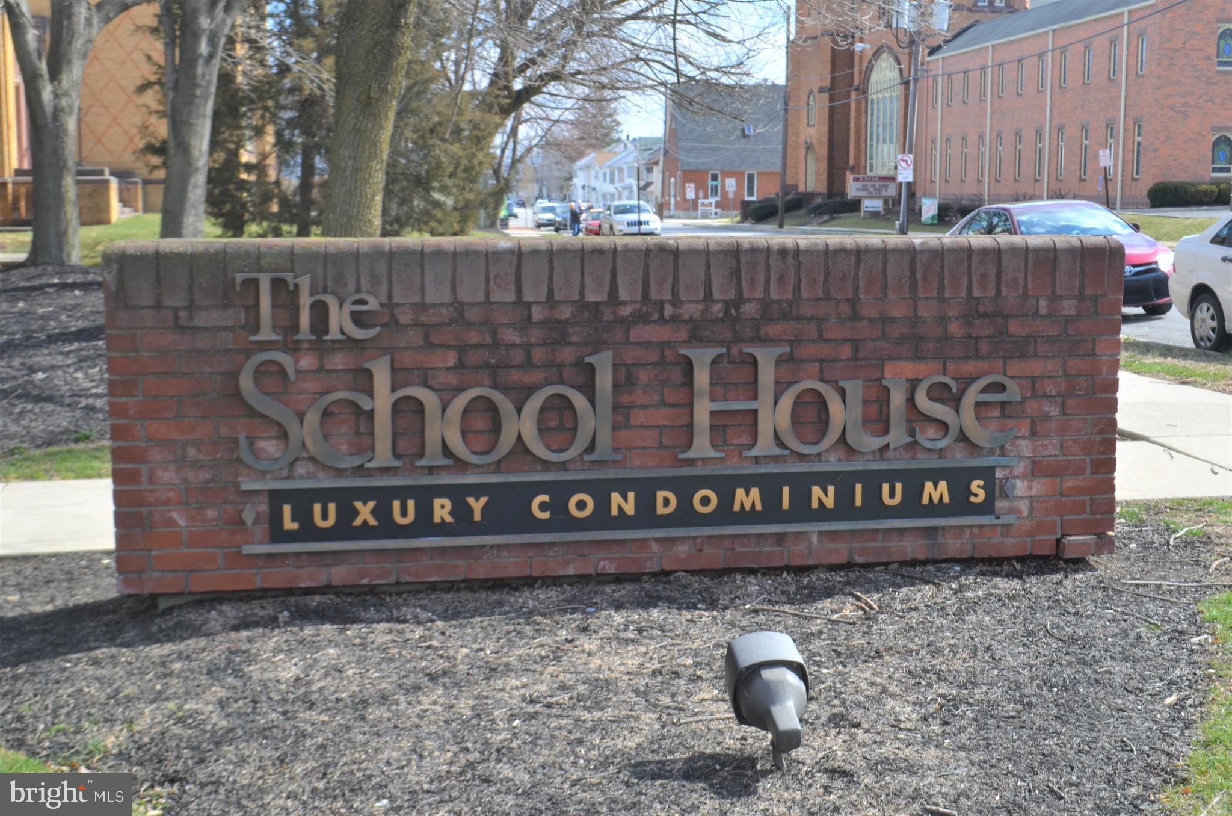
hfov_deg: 41.2
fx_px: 1639
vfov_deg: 27.9
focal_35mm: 48
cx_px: 616
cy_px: 408
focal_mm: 32
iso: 200
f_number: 7.1
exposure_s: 1/200
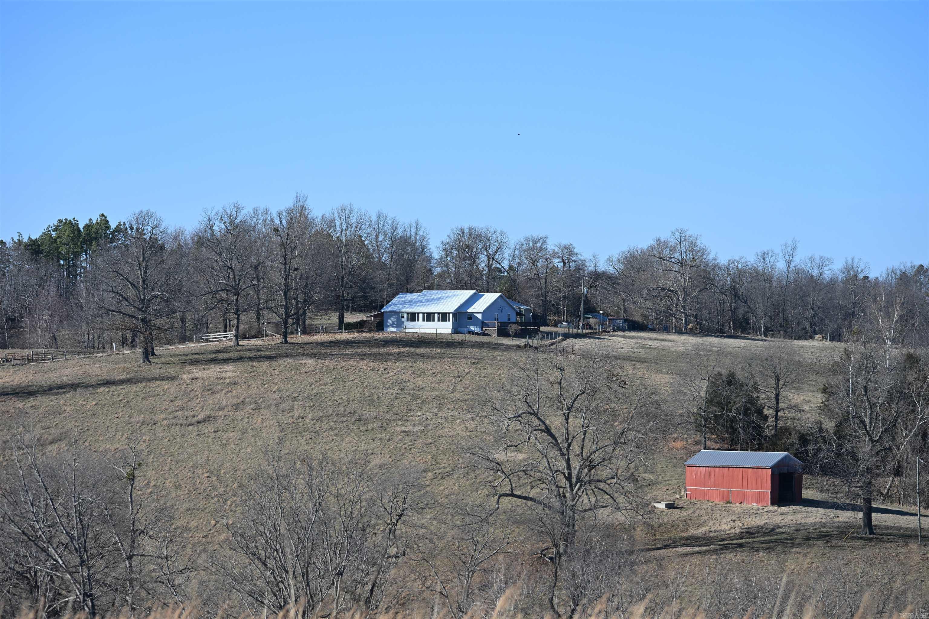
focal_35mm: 150
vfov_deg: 9.1
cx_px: 464
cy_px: 310
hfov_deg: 13.7
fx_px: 3871
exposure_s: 1/500
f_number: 5.6
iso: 110
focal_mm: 150
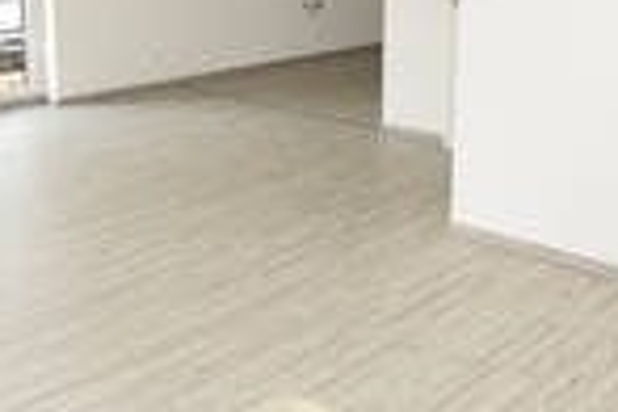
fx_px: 875
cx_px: 311
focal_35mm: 51
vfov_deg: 25.9
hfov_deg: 38.9
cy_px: 71
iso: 220
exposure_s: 1/125
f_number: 5.6
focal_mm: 10
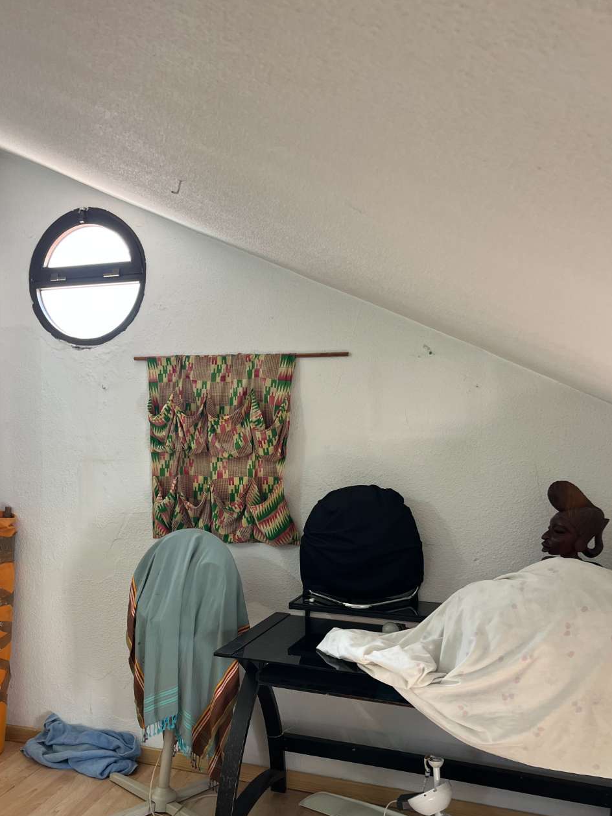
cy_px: 485
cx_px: 250
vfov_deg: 57.9
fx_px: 731
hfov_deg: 45.3
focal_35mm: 31
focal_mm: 5.1
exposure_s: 1/121
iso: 125
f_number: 1.6
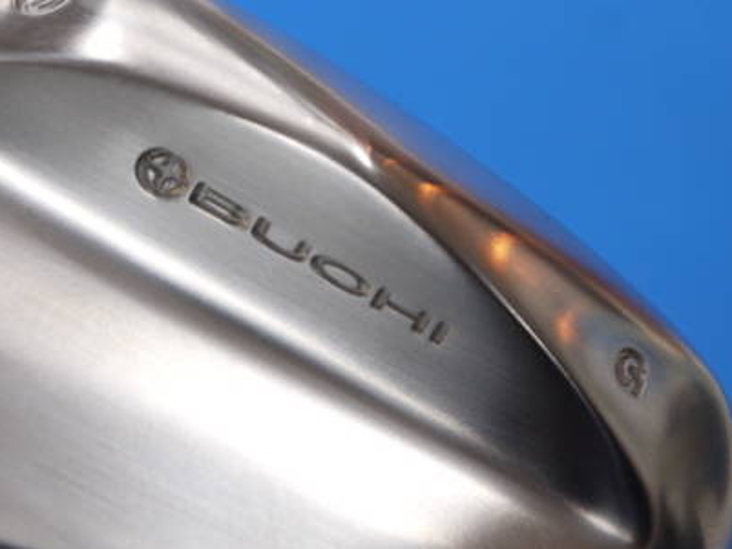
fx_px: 2834
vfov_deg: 11.1
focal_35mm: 134
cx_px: 228
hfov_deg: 14.7
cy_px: 292
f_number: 5.6
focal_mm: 42
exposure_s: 1/80
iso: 320
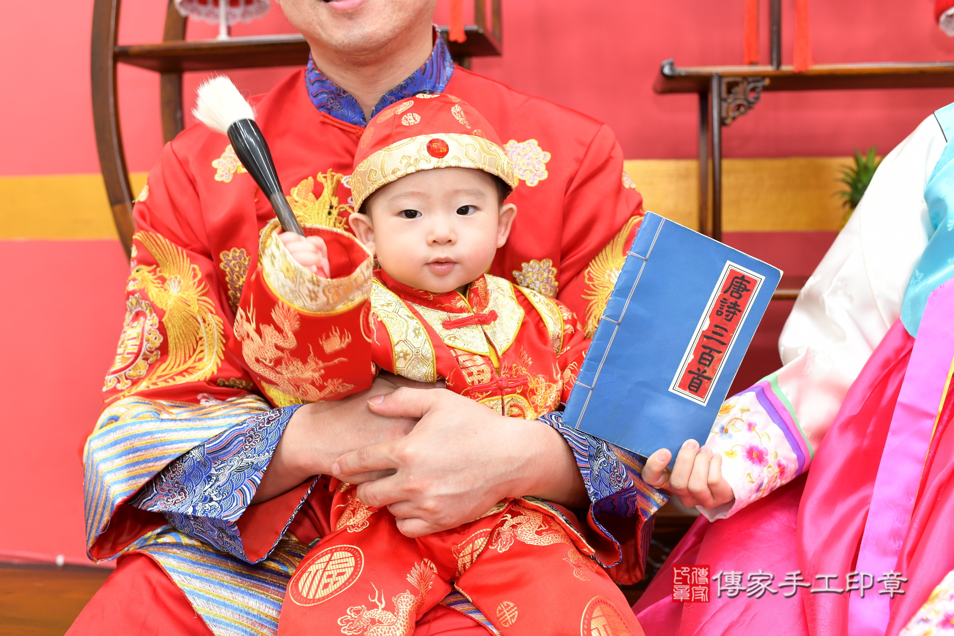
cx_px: 477
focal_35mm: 35
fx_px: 927
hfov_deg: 54.4
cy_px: 318
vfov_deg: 37.9
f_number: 4.5
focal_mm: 35
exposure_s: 1/200
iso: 800
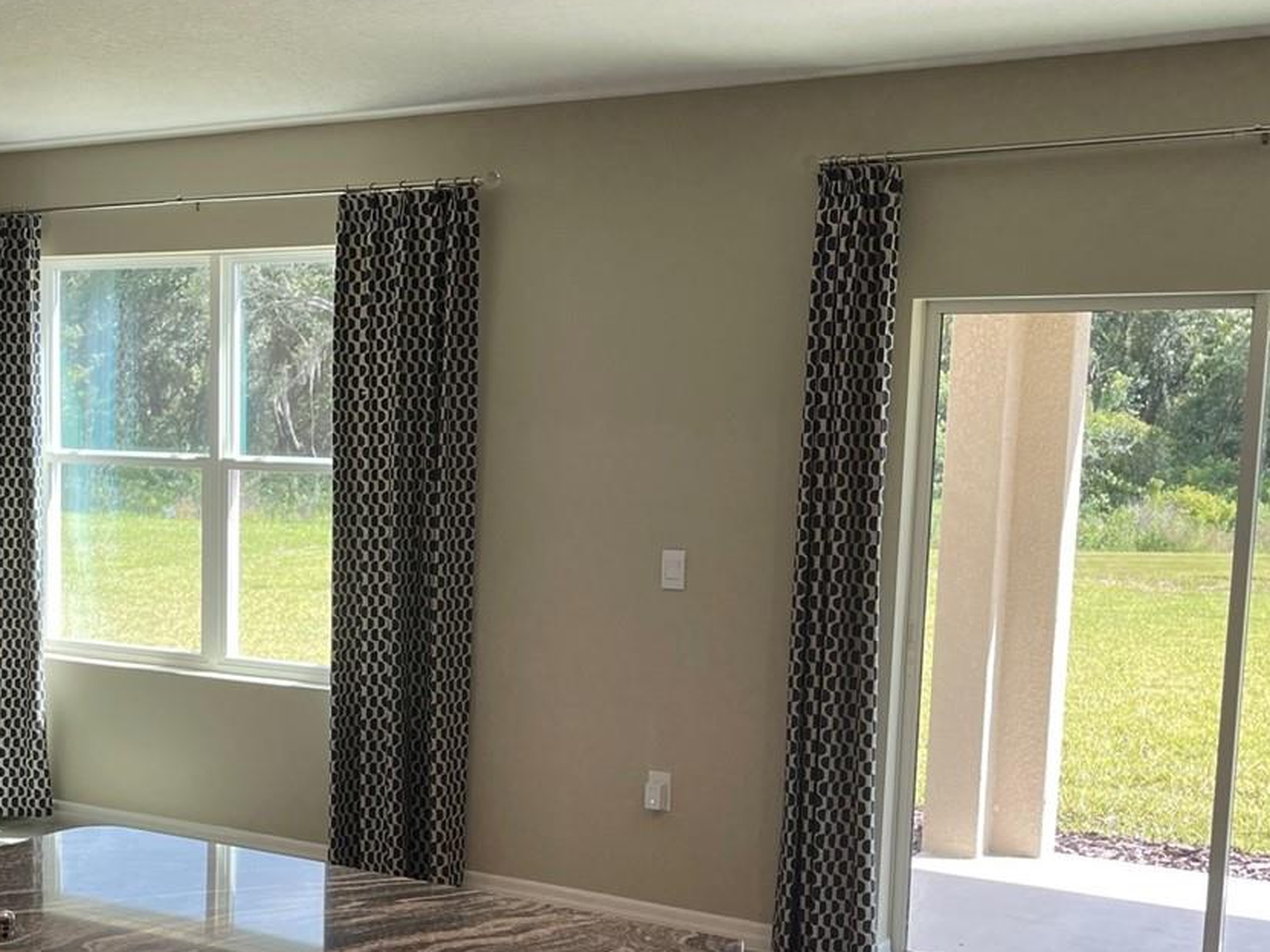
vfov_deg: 28.8
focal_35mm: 50
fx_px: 1834
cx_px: 420
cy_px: 677
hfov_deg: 37.8
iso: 32
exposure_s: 1/181
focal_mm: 5.1
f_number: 1.6
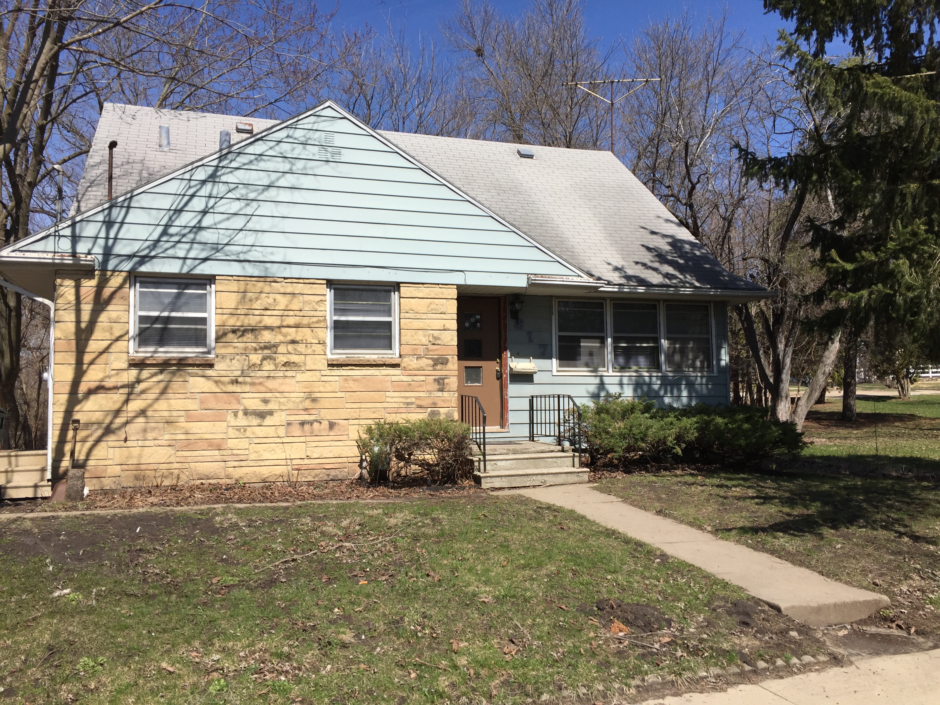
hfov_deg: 61.7
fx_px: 787
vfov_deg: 48.2
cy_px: 352
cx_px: 470
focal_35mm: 29
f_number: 2.2
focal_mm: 4.15
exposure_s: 1/2825
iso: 32
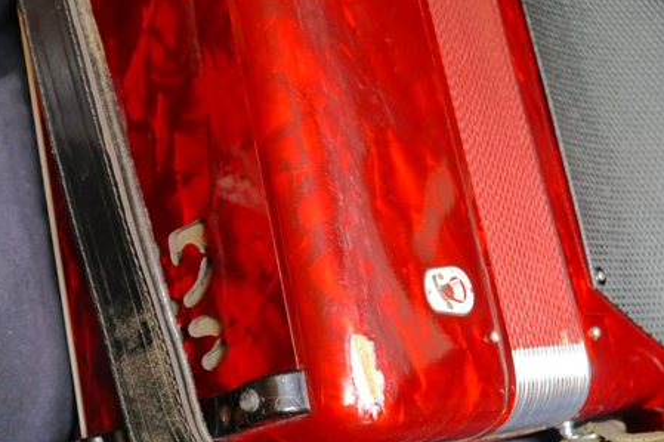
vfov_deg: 22.2
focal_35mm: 61
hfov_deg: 32.9
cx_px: 330
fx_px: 1125
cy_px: 248
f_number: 4.9
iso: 640
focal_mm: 29
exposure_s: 1/10
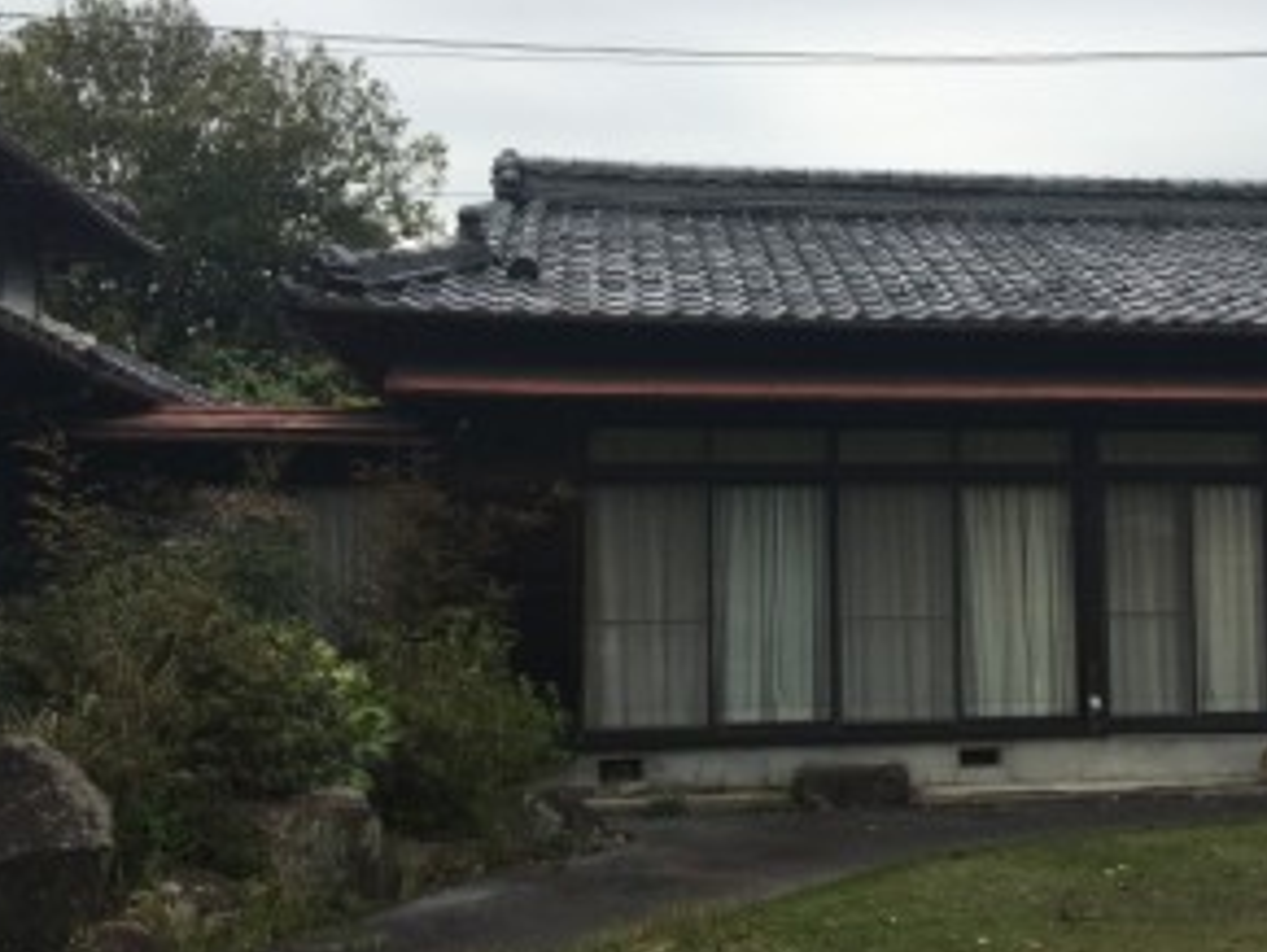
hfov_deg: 43.1
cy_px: 487
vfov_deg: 33.6
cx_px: 869
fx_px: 1575
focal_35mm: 43
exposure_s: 1/1304
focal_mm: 4.15
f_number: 2.2
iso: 25
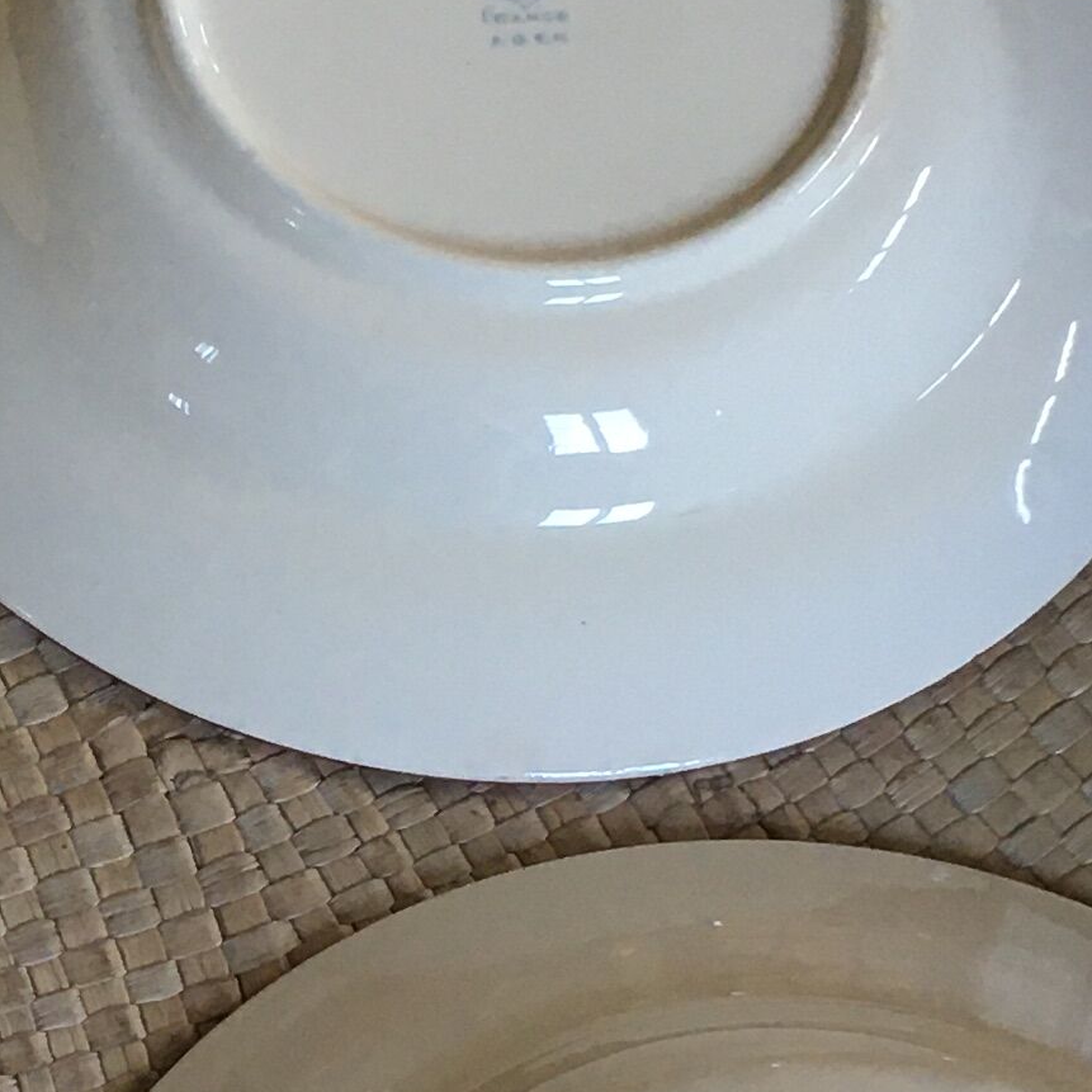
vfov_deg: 14.5
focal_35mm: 120
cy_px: 859
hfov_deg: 14.3
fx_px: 4283
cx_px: -33
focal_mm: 4.15
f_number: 2.2
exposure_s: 1/33
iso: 100
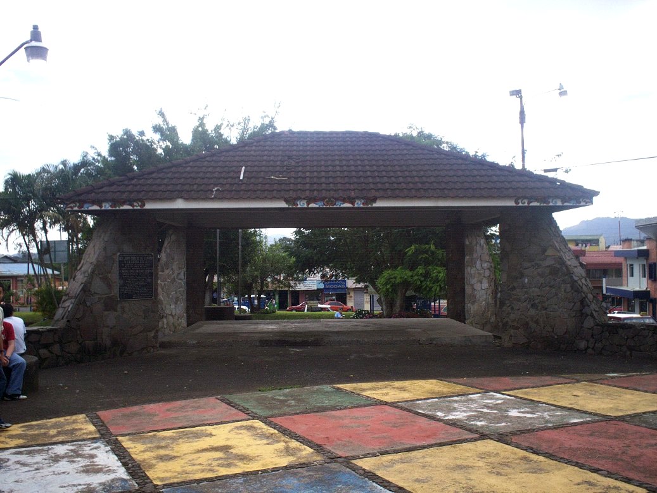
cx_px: 328
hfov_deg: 51.3
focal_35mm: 36
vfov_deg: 39.7
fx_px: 683
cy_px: 246
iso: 100
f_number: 4.5
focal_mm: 6
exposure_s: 1/242
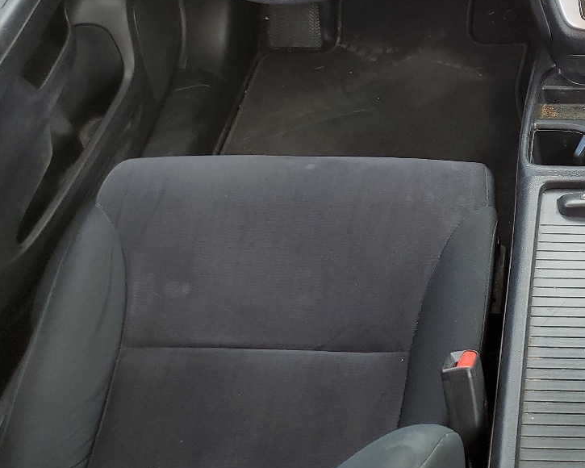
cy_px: 40
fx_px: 970
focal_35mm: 56
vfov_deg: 26.2
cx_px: 579
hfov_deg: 31.2
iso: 50
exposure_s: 1/227
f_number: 1.5
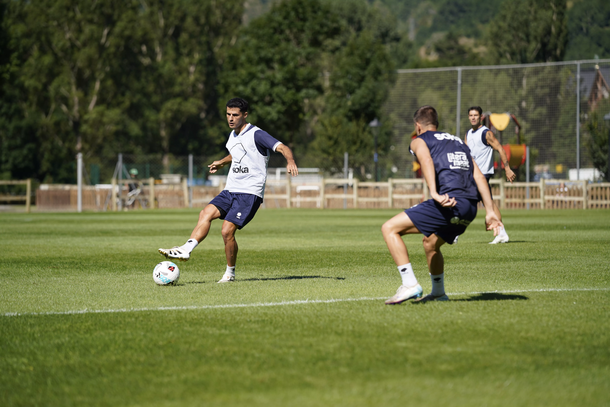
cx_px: 305
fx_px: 2764
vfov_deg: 8.4
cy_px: 204
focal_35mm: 163
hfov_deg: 12.6
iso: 100
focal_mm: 163.1
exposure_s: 1/1250
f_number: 3.5
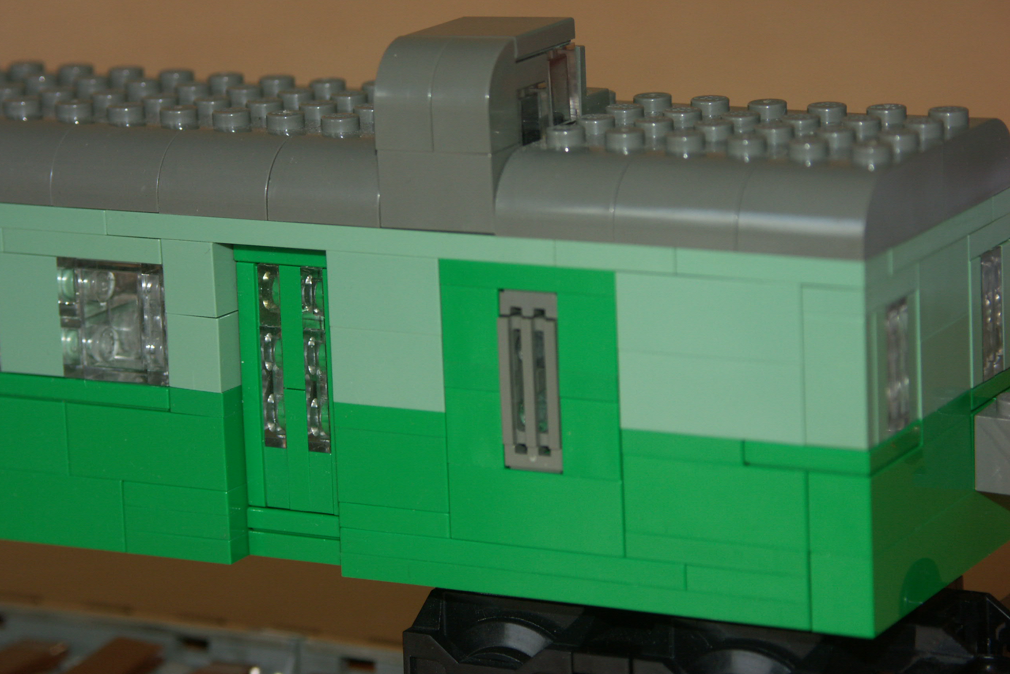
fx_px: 4124
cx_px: 504
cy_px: 302
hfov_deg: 14.0
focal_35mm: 147
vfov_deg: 9.3
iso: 100
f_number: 3.2
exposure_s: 1/125
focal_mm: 35.91
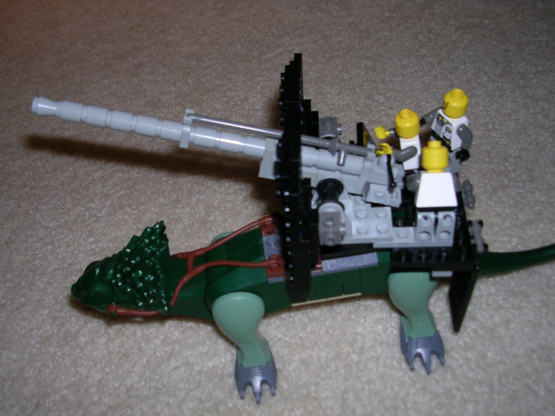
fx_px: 609
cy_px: 208
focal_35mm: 38
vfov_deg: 37.7
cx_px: 278
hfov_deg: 49.0
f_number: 2.8
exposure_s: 1/60.1
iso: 50
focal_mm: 5.8
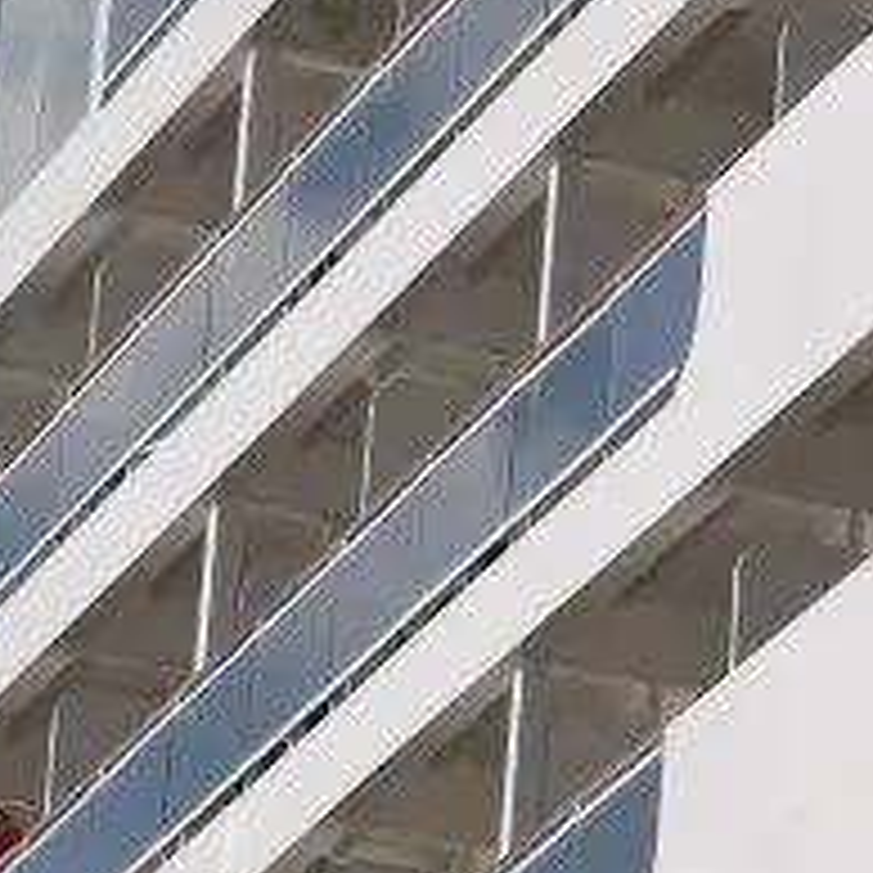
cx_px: 2146
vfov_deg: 5.5
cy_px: 22
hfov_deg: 5.3
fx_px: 9102
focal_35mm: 319
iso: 100
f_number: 8
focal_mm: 45
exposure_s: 1/400
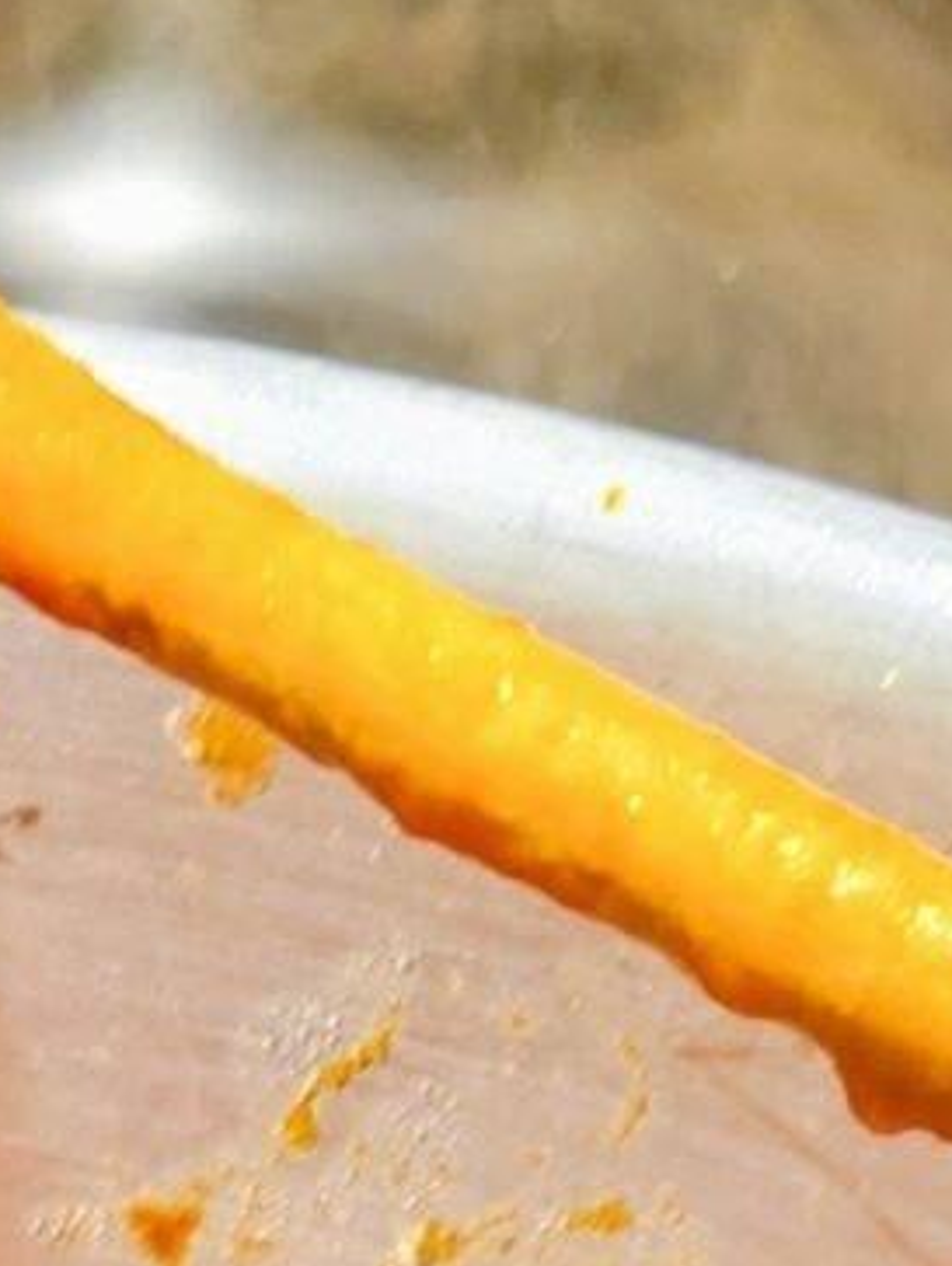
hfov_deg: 8.7
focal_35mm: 162
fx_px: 5930
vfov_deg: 10.0
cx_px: -910
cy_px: 3418
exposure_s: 1/120
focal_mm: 5.4
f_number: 1.8
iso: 20
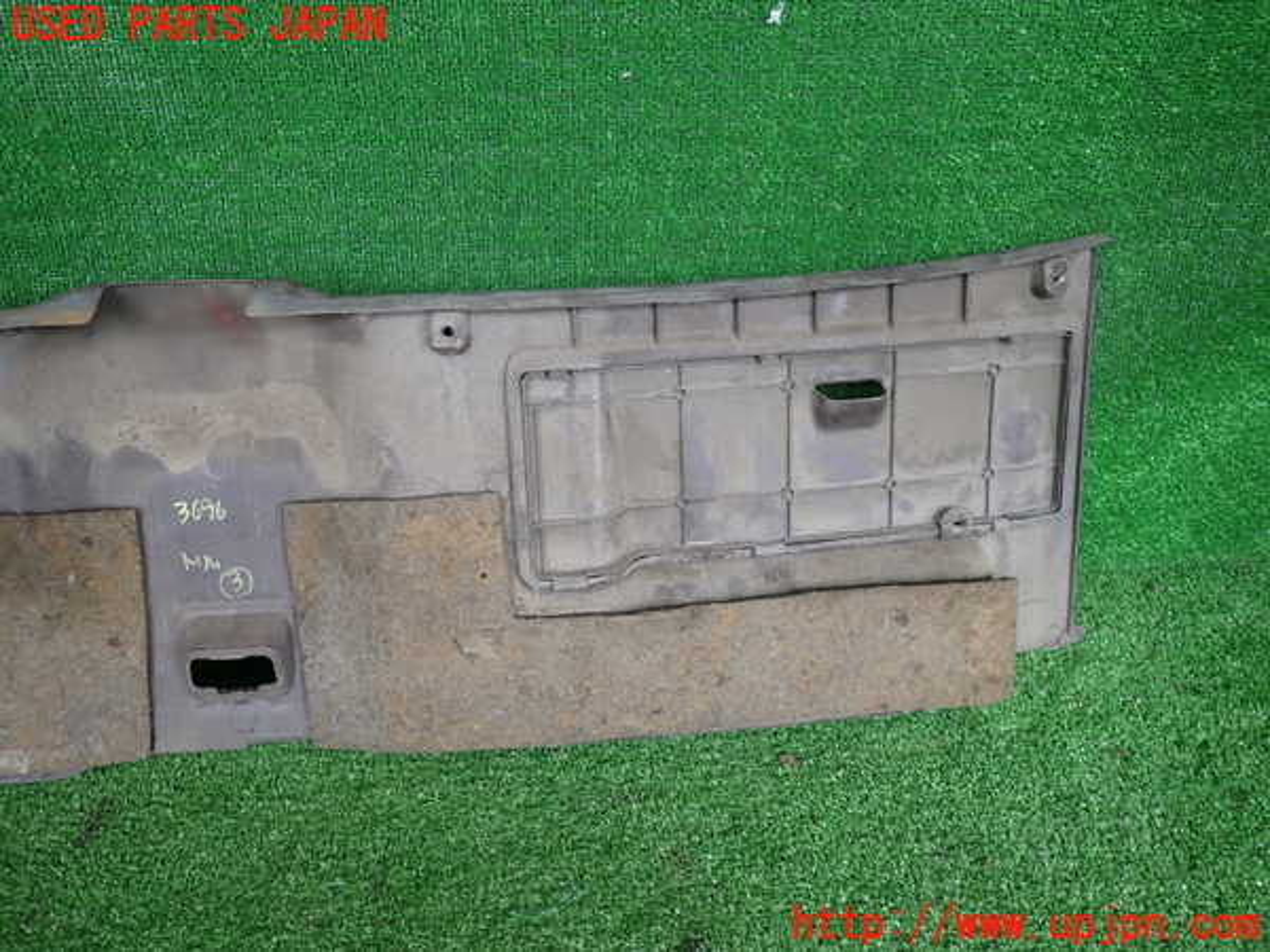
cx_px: 635
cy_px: 476
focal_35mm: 25
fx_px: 917
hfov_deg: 69.4
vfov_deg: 54.9
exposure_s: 1/125
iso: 200
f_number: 2
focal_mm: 4.5
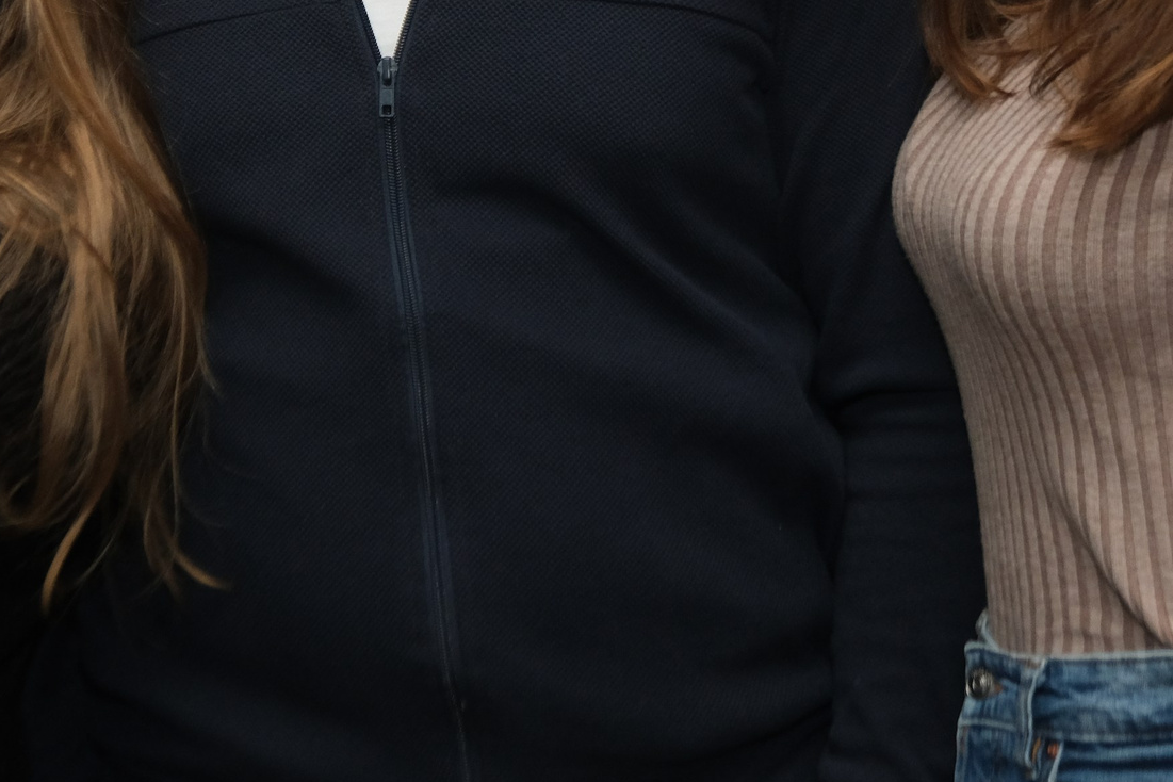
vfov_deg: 12.6
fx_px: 3486
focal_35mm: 107
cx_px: 491
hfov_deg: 19.1
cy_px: -105
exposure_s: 1/200
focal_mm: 30.8
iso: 1250
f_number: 4
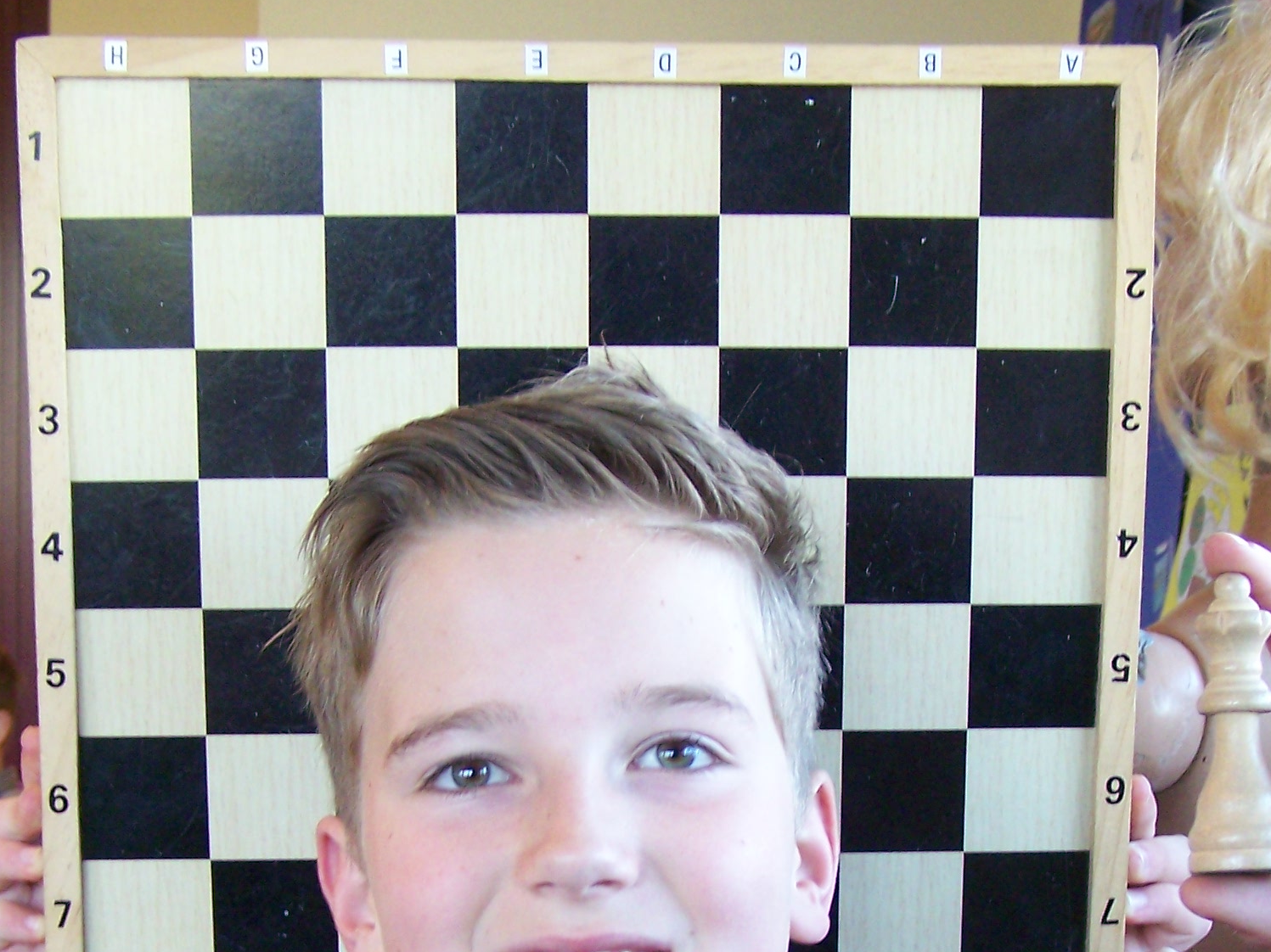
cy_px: 946
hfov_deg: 25.0
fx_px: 2863
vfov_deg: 18.4
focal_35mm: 78
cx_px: 660
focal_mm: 6.3
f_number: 2.8
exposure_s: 1/25
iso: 160
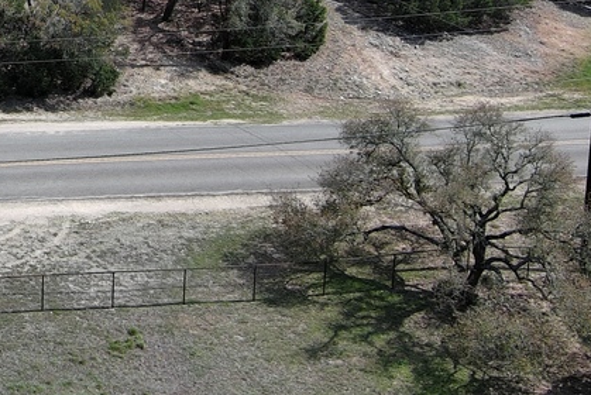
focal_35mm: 112
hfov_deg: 16.3
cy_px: -206
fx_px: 1840
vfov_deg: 11.7
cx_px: -361
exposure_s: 1/1300
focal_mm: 10.57
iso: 100
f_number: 2.8
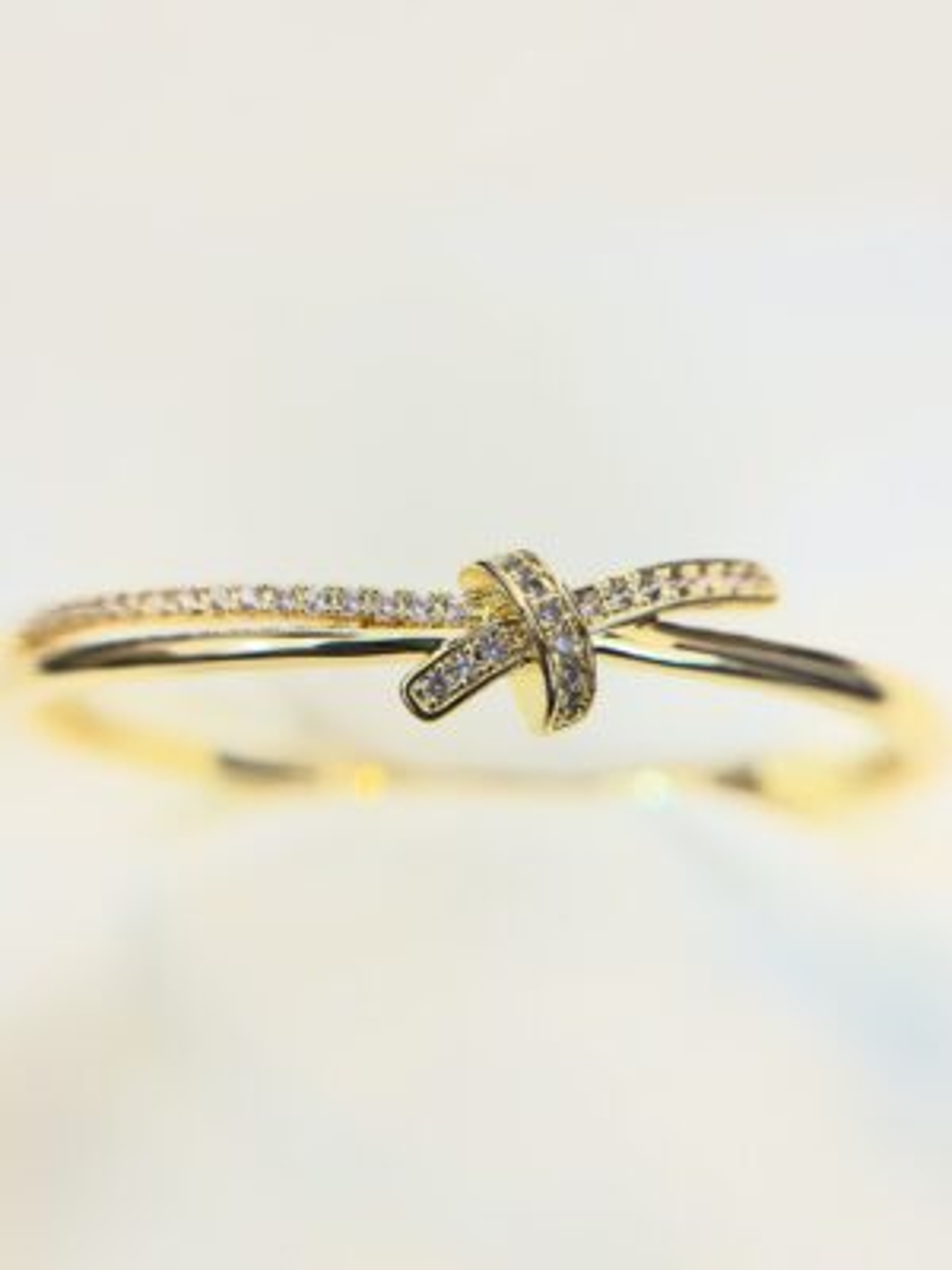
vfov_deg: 67.3
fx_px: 953
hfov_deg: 53.1
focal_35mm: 26
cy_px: 635
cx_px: 476
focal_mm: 5.1
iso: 40
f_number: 1.6
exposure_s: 1/100
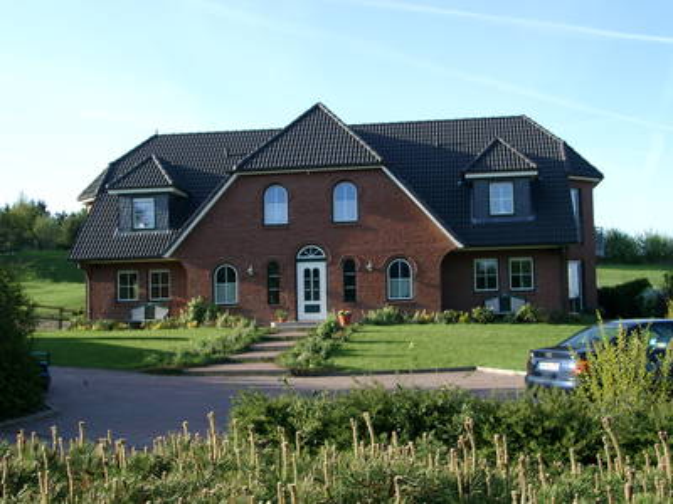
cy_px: 252
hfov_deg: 40.4
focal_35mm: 47
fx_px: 914
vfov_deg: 30.9
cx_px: 336
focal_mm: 9.82
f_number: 4
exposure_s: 1/252
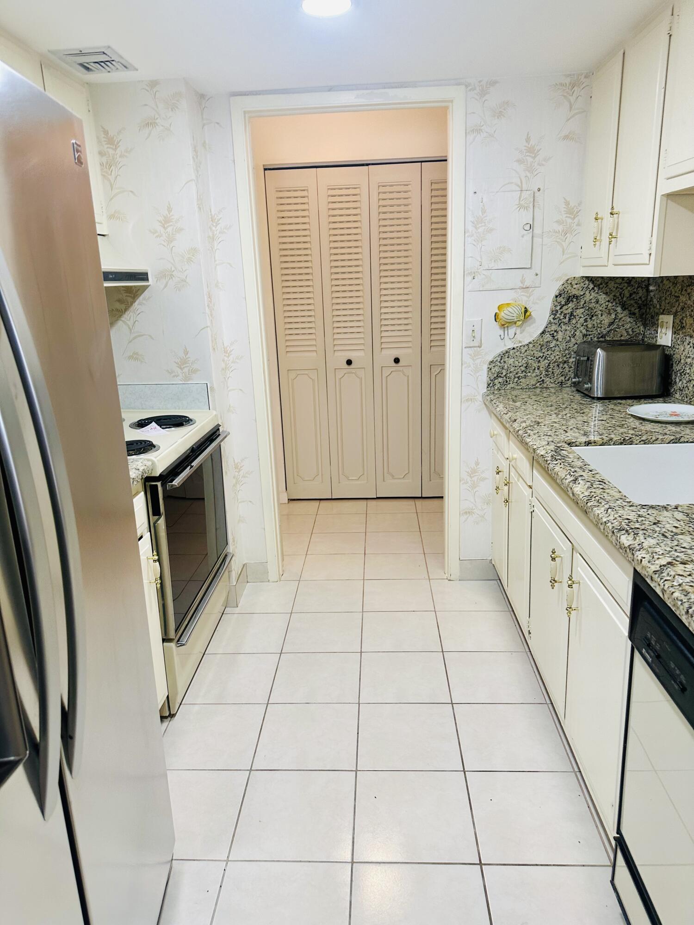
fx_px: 642
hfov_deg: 56.8
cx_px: 347
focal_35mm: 24
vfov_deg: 71.6
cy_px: 462
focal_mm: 6.86
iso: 160
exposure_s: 1/120
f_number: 1.78
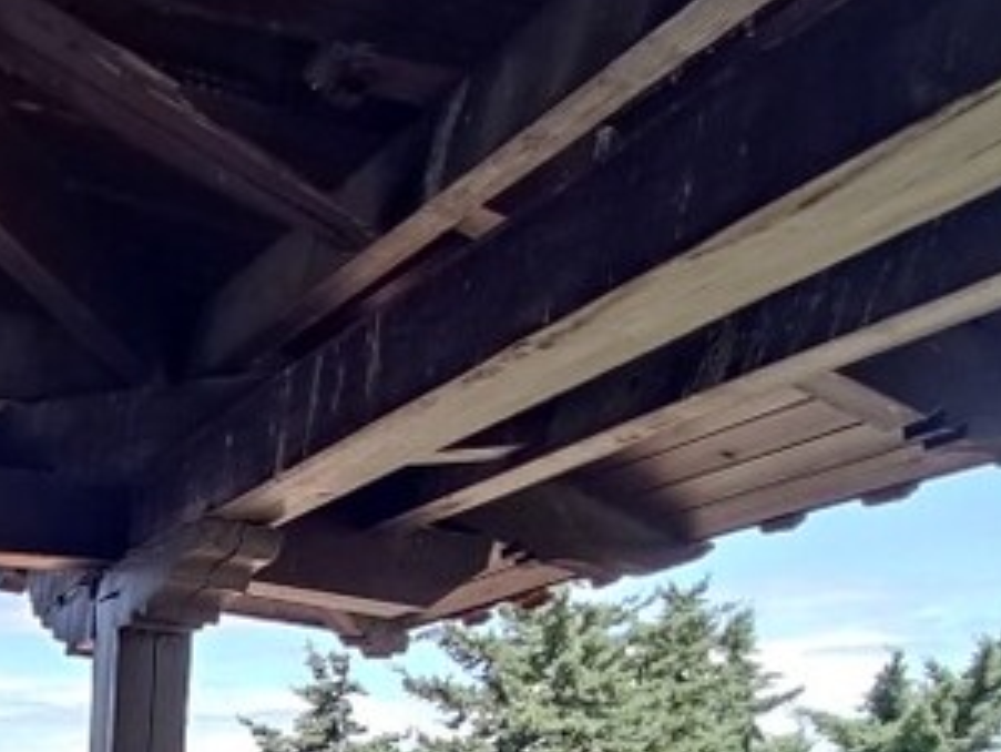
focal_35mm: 51
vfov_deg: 23.7
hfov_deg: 30.2
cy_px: 1075
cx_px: -283
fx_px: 1475
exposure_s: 1/133
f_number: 2.2
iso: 50
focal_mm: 1.6
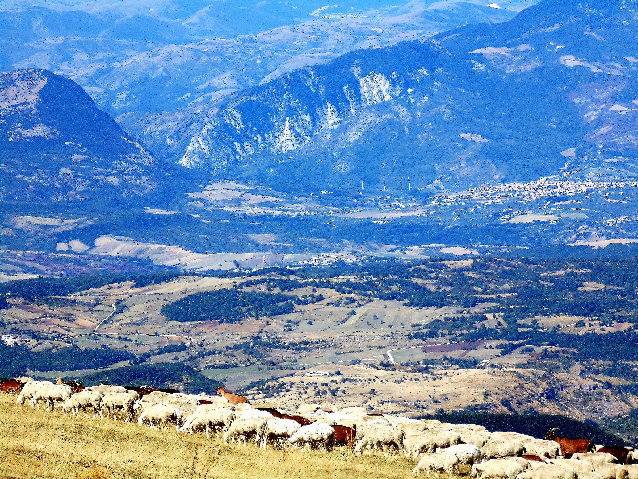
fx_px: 3502
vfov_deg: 7.8
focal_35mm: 190
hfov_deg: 10.4
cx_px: 319
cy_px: 240
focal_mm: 34.2
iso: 80
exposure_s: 1/500
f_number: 5.4
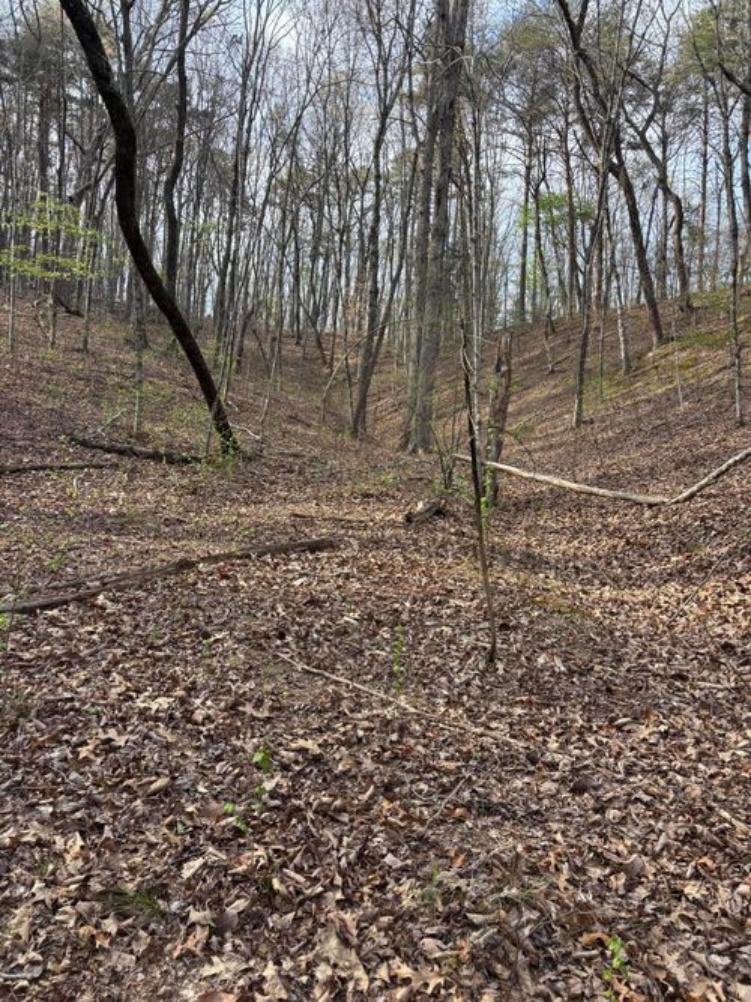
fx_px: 752
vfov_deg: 67.3
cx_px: 376
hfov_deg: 53.0
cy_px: 501
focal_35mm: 26
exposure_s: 1/428
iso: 50
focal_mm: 5.96
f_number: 1.6
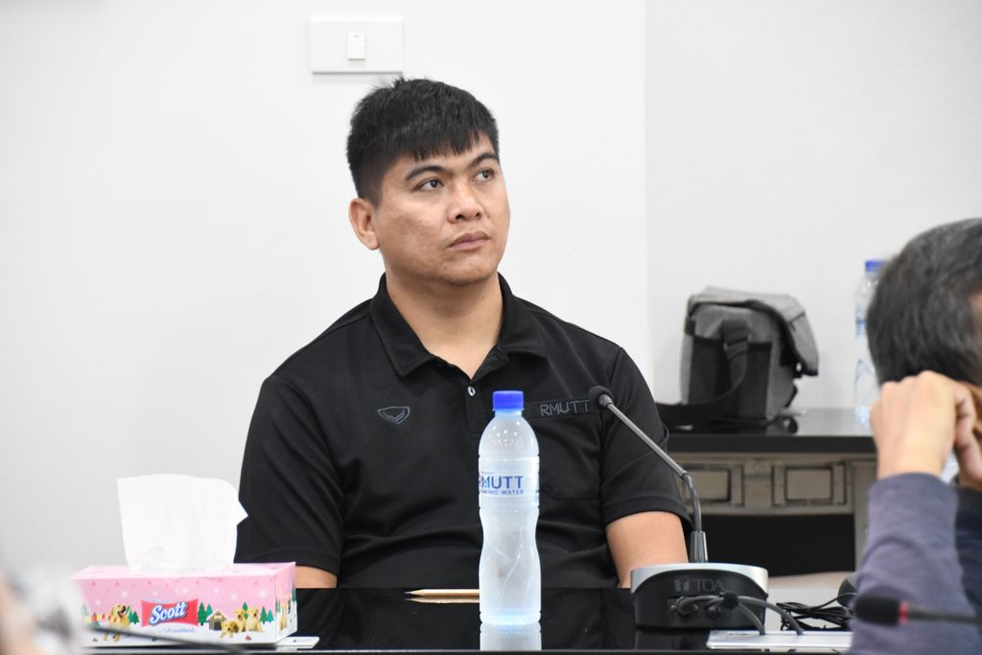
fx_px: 5729
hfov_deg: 9.8
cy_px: 328
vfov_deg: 6.5
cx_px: 491
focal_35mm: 210
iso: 2200
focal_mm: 140
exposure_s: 1/30
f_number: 6
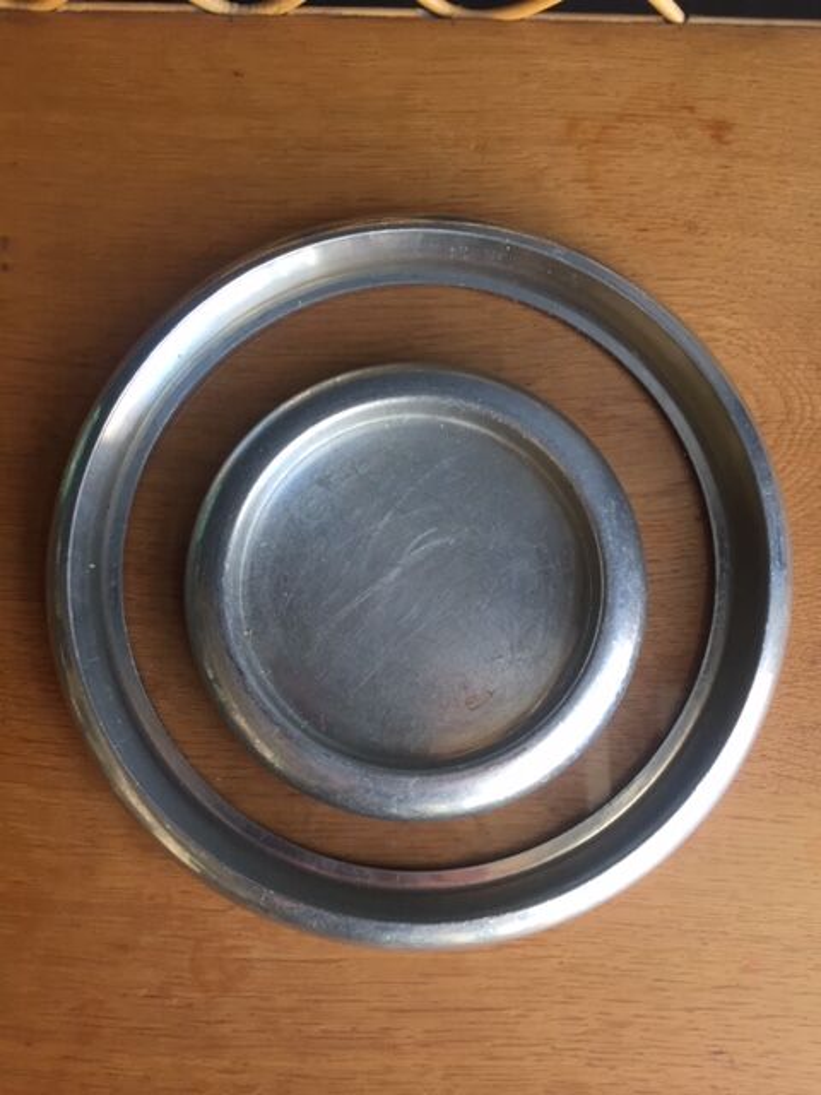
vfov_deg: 61.7
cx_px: 410
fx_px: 917
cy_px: 548
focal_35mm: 29
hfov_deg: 48.2
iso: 50
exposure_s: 1/33
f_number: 2.2
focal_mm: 4.15
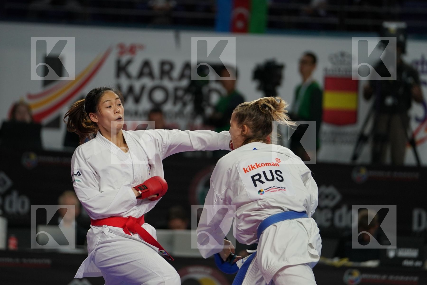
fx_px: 3356
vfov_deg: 4.9
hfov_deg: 7.3
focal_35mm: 283
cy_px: 142
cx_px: 214
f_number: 2.8
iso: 1000
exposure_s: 1/1000
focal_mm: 189
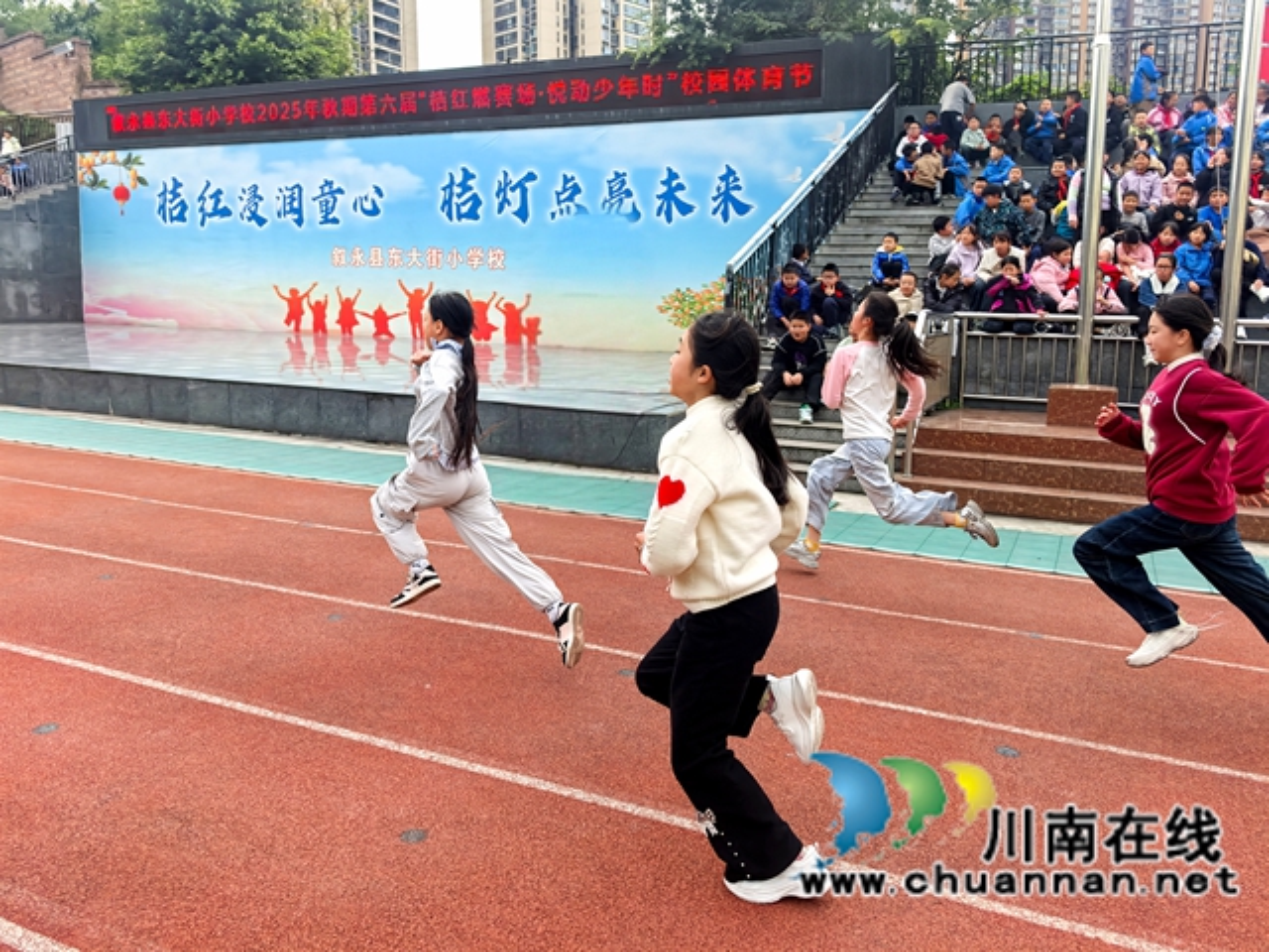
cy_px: 476
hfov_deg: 65.3
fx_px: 990
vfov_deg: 51.4
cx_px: 634
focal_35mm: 27
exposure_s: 1/2959
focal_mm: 6.98
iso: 100
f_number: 2
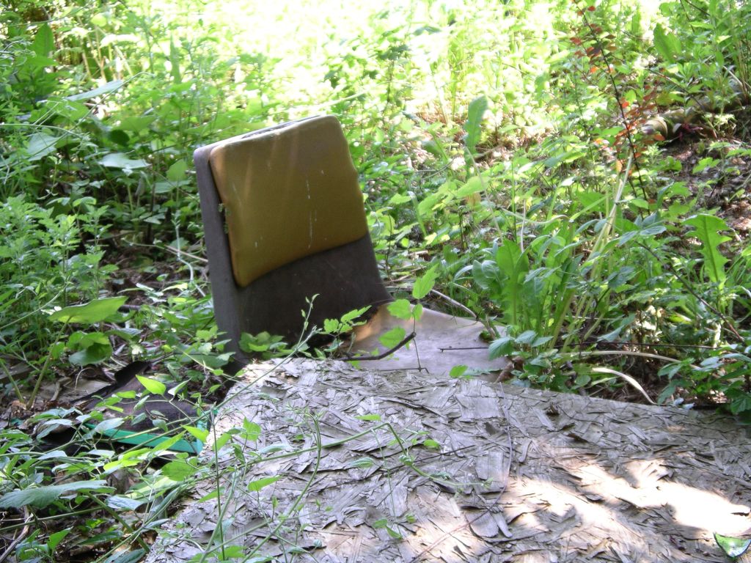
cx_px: 376
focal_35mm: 84
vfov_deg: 17.6
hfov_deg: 23.3
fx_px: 1822
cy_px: 282
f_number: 3.6
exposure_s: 1/80
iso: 125
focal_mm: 17.4
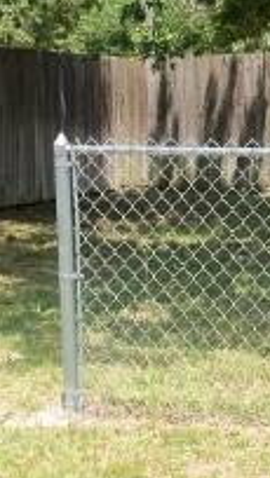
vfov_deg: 21.3
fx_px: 1258
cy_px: 105
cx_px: 373
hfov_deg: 11.8
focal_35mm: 99
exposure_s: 1/400
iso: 80
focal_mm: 5.2
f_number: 3.4
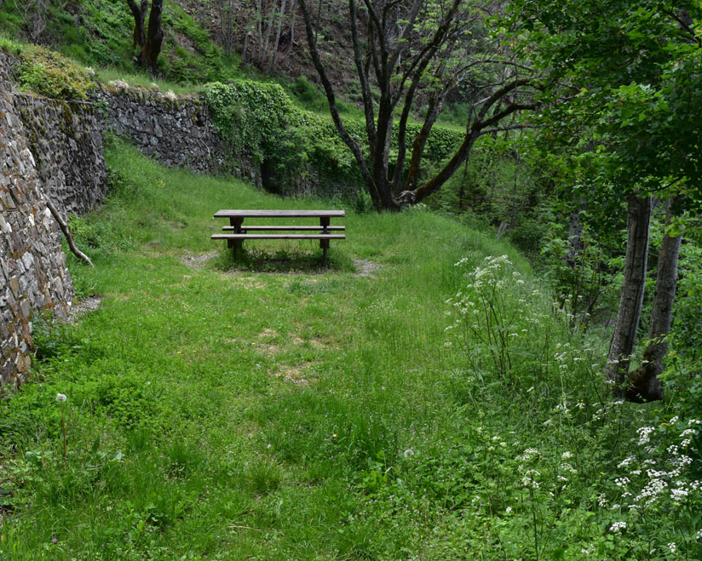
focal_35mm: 41
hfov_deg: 44.8
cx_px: 341
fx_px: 852
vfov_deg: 36.5
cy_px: 280
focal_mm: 24
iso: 400
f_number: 10
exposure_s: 1/200
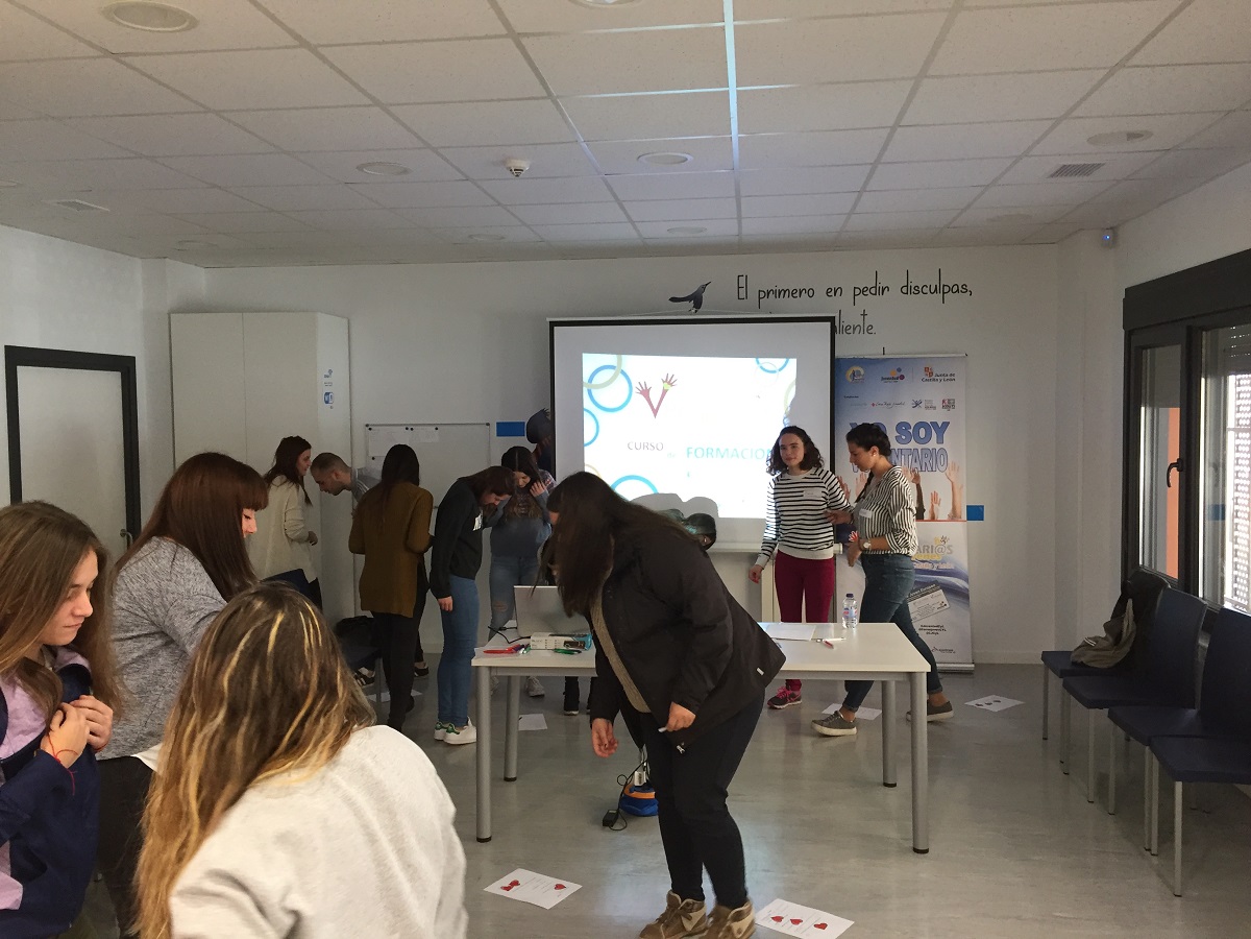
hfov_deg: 61.7
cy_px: 470
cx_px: 626
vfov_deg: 48.2
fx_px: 1048
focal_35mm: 29
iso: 80
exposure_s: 1/33
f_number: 2.2
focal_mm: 4.15
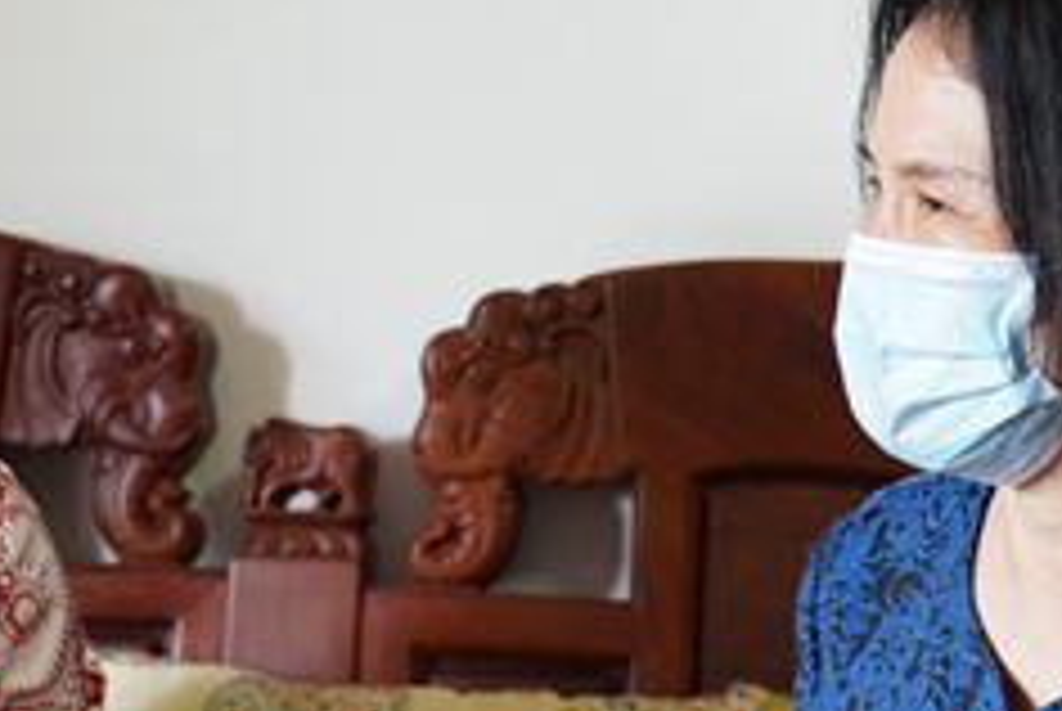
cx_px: 585
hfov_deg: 20.2
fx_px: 2983
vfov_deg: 13.5
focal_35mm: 101
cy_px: 536
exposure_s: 1/320
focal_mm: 34
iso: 4000
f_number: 4
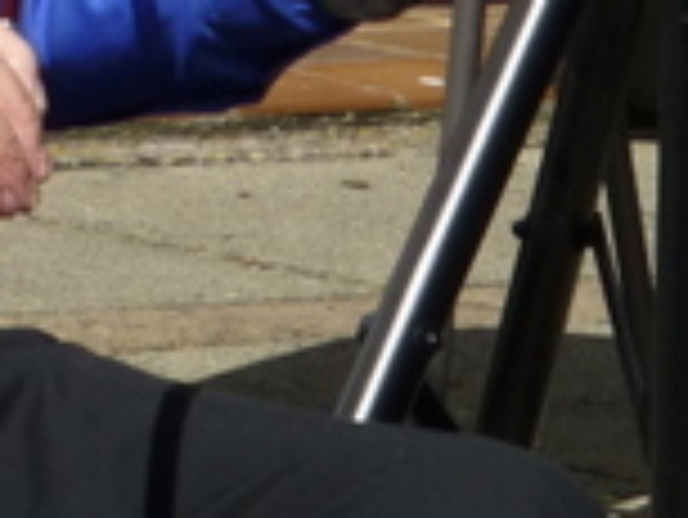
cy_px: -212
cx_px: 22
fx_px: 12034
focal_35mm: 605
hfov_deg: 3.3
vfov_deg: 2.5
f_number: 5.4
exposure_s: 1/500
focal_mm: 25.9
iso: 100
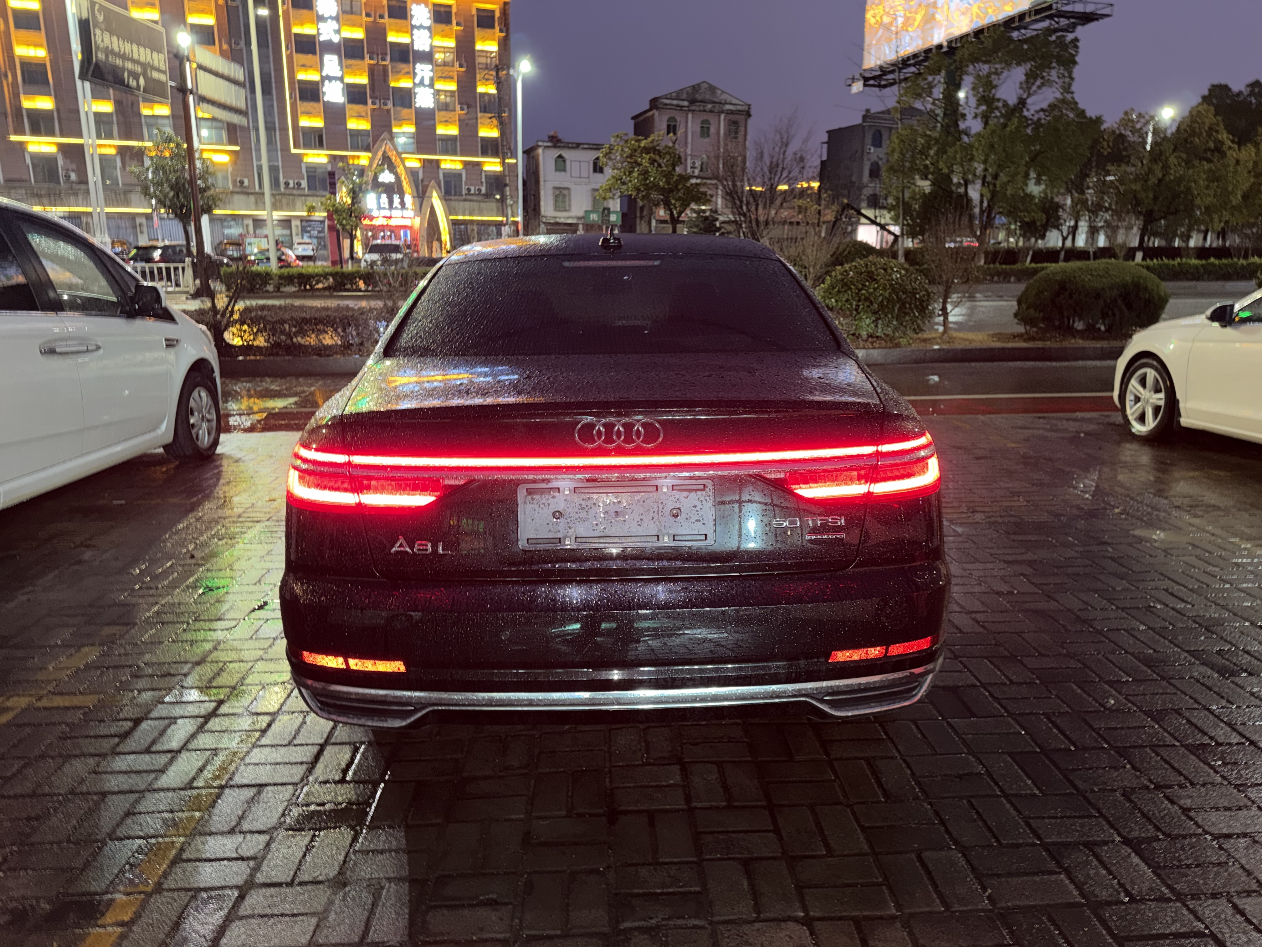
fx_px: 875
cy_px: 474
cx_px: 631
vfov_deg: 56.8
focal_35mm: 24
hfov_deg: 71.6
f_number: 1.78
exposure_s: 1/4
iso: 100
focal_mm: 6.76
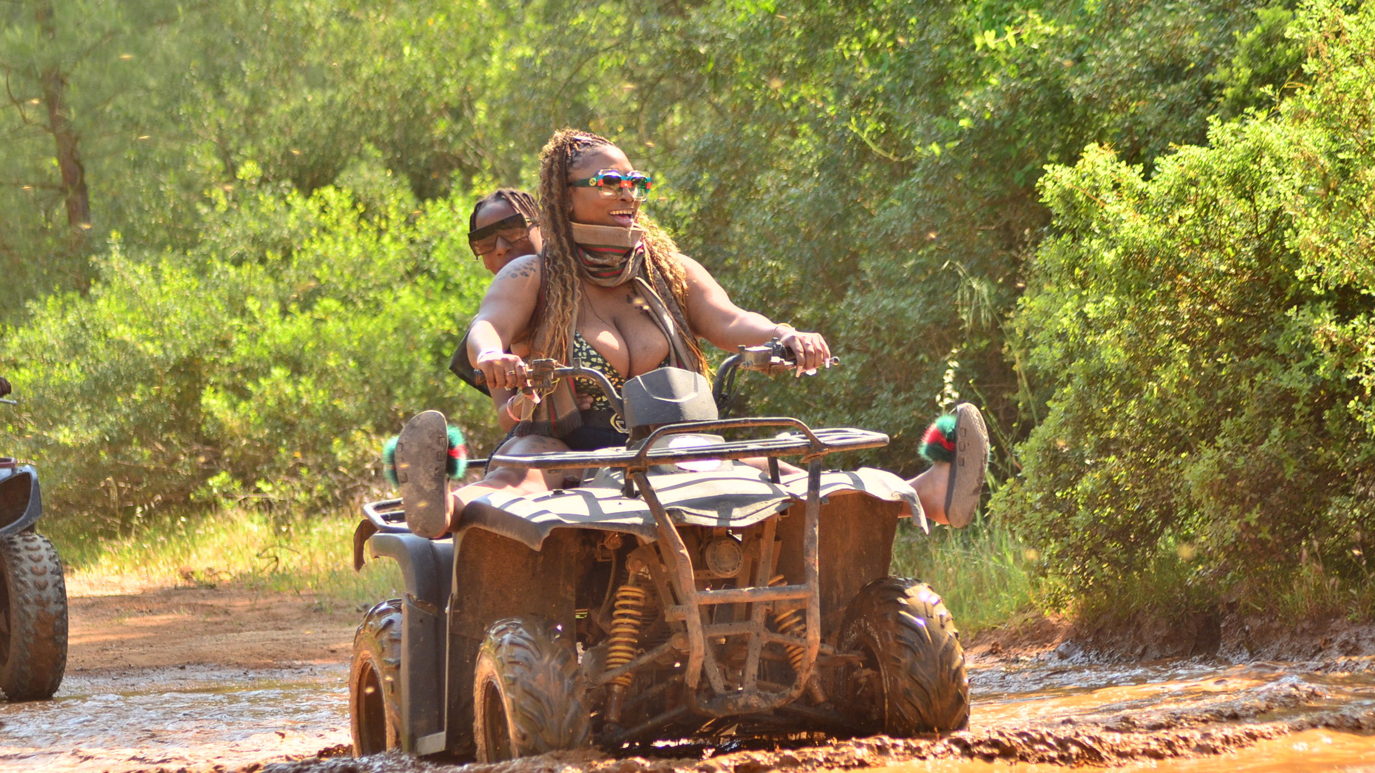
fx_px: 7474
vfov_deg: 5.9
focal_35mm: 205
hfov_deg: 10.5
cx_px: 690
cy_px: 435
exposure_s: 1/250
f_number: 4.2
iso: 400
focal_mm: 130
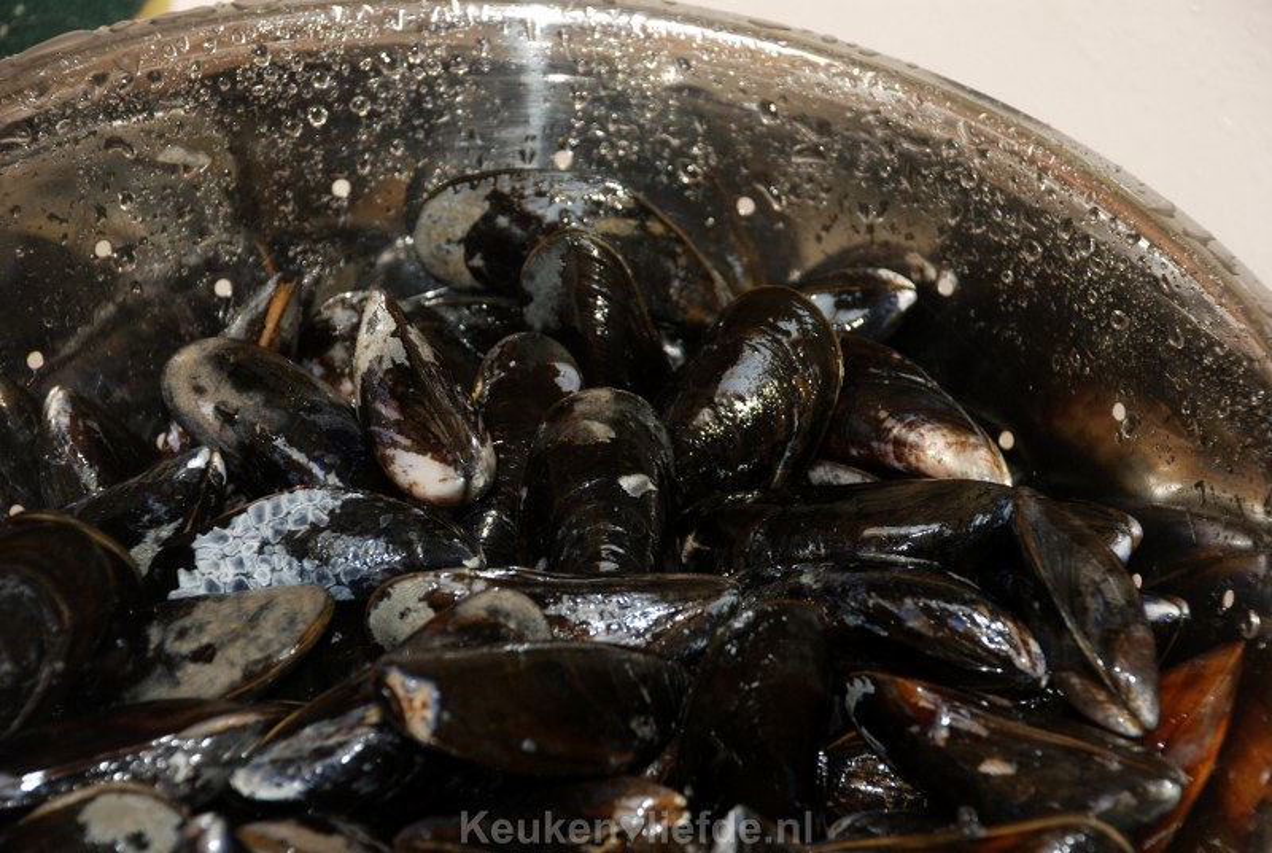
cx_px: 636
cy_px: 426
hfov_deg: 15.2
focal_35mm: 135
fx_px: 4777
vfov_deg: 10.2
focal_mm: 90
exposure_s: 1/60
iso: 200
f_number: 5.6
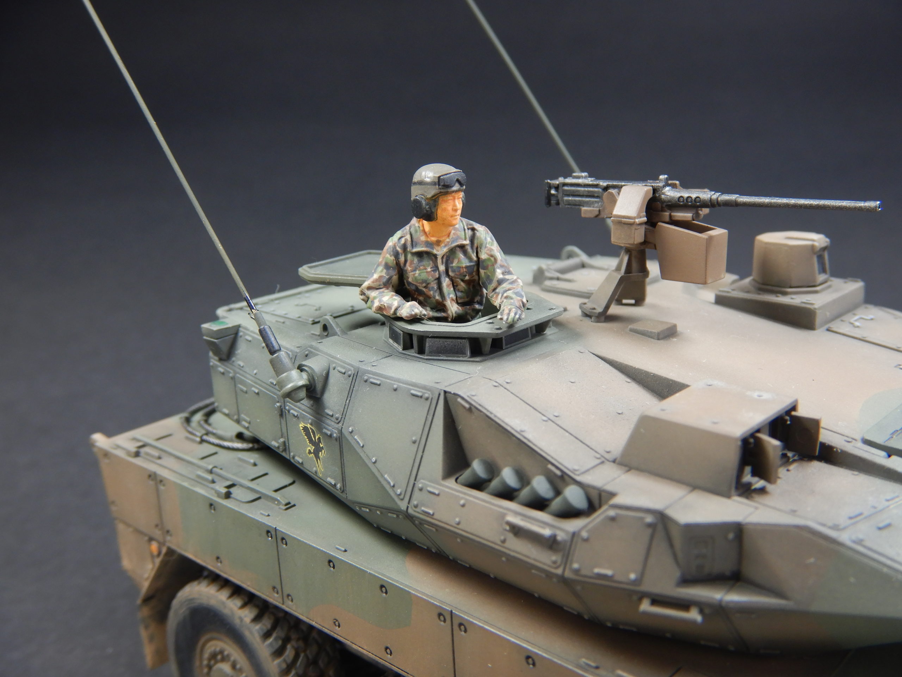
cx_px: 451
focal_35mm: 37
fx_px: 964
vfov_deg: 38.7
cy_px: 338
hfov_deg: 50.1
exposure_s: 1/30
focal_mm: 6.6
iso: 140
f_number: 4.2
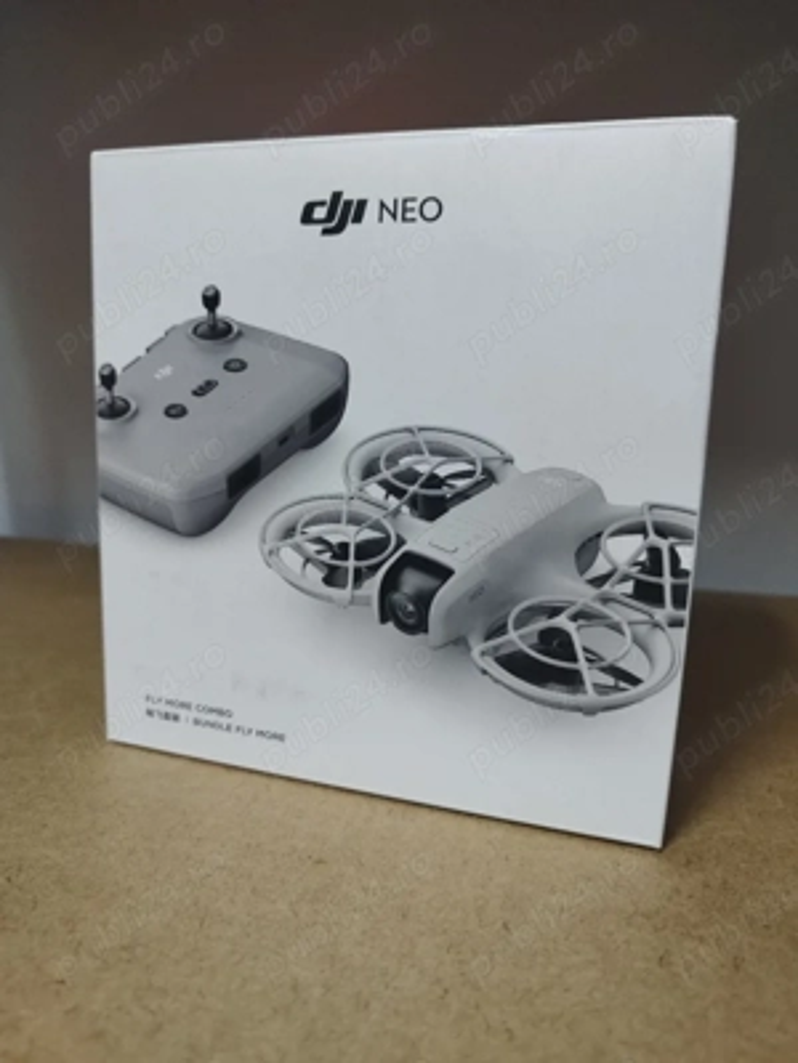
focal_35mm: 25
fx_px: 768
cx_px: 399
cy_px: 532
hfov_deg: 54.9
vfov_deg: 69.4
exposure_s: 1/33.3
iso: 710
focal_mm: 5.95
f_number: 1.89
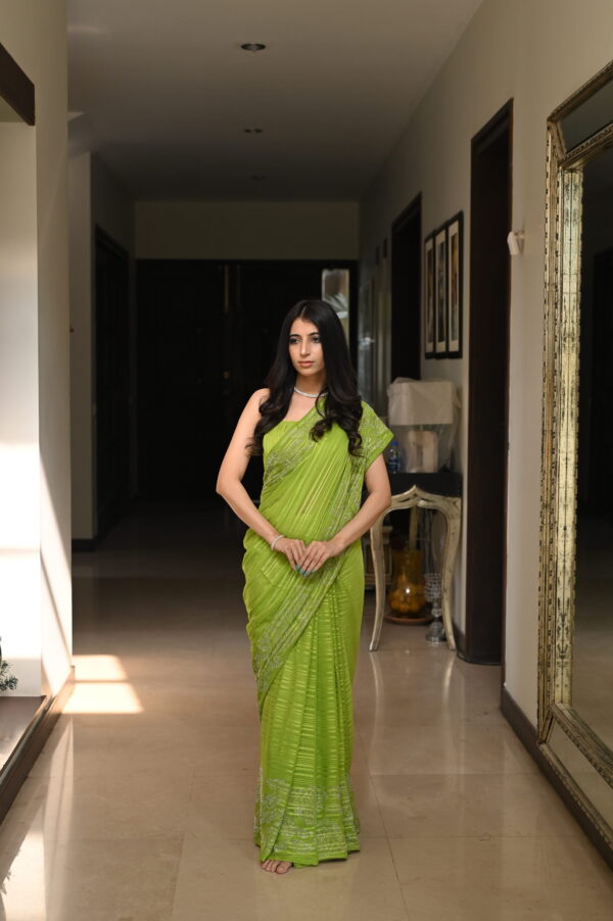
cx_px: 306
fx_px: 1279
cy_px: 460
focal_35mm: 50
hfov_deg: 27.0
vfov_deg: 39.6
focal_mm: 50
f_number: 4
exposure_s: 1/200
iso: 640
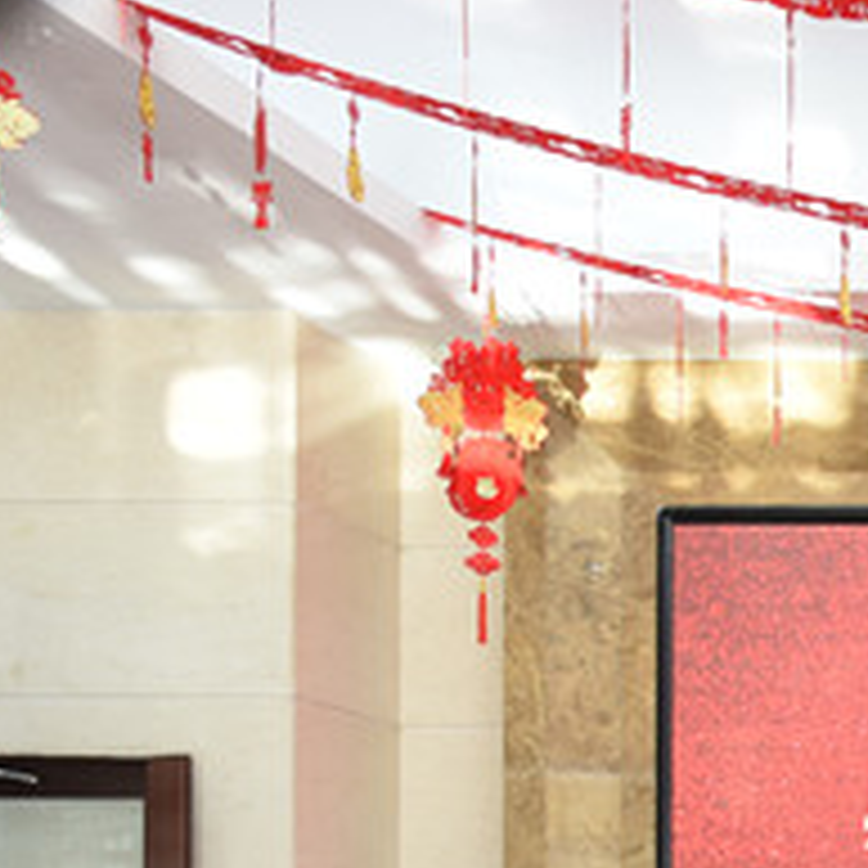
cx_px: 1628
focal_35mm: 116
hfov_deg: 13.3
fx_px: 3291
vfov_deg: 14.5
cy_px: 1077
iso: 280
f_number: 4.5
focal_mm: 22
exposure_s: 1/40
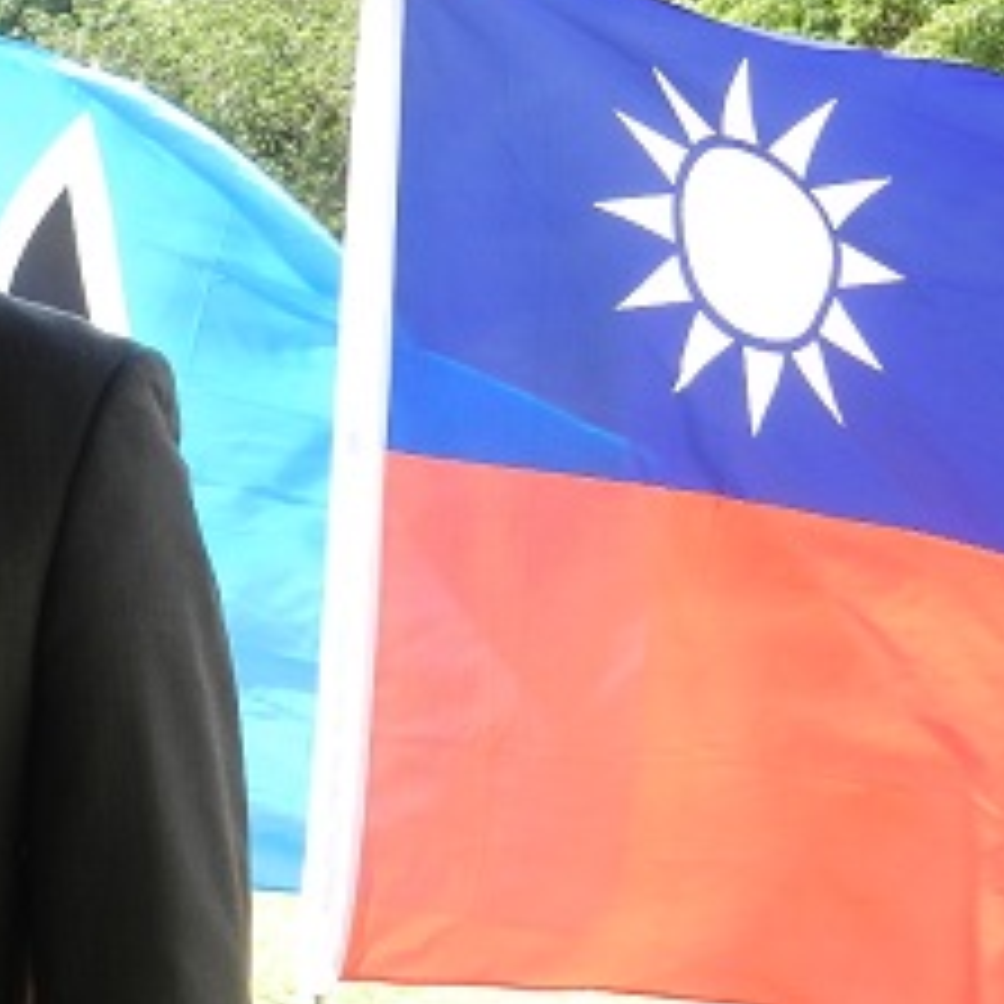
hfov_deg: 13.5
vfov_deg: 13.7
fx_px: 4167
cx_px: -29
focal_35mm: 127
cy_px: 545
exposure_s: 1/200
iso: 160
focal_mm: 10.7
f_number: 4.6
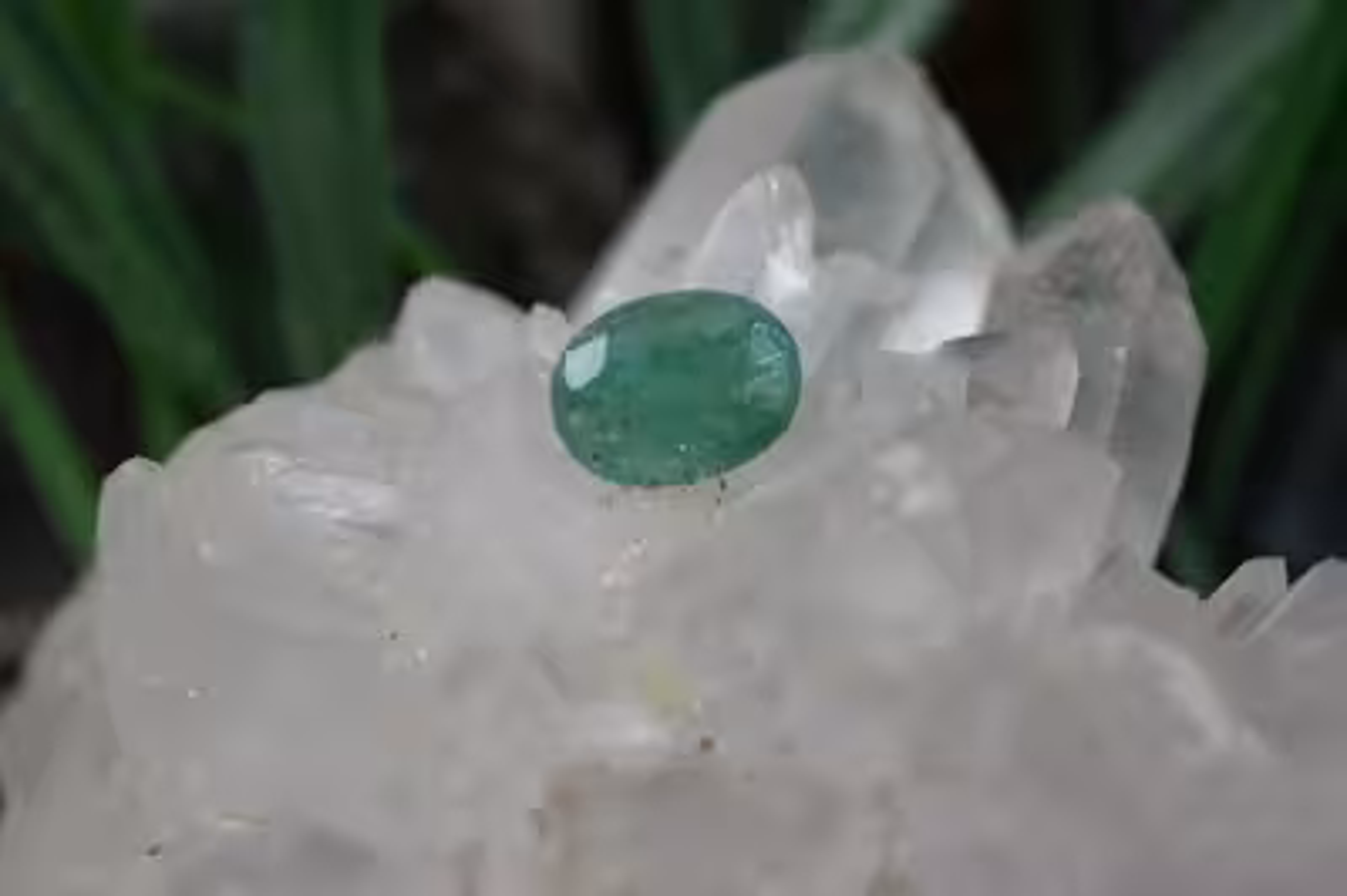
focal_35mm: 82
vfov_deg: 16.5
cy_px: 448
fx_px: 3084
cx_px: 674
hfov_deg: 24.6
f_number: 5.6
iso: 400
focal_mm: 55
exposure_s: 1/60
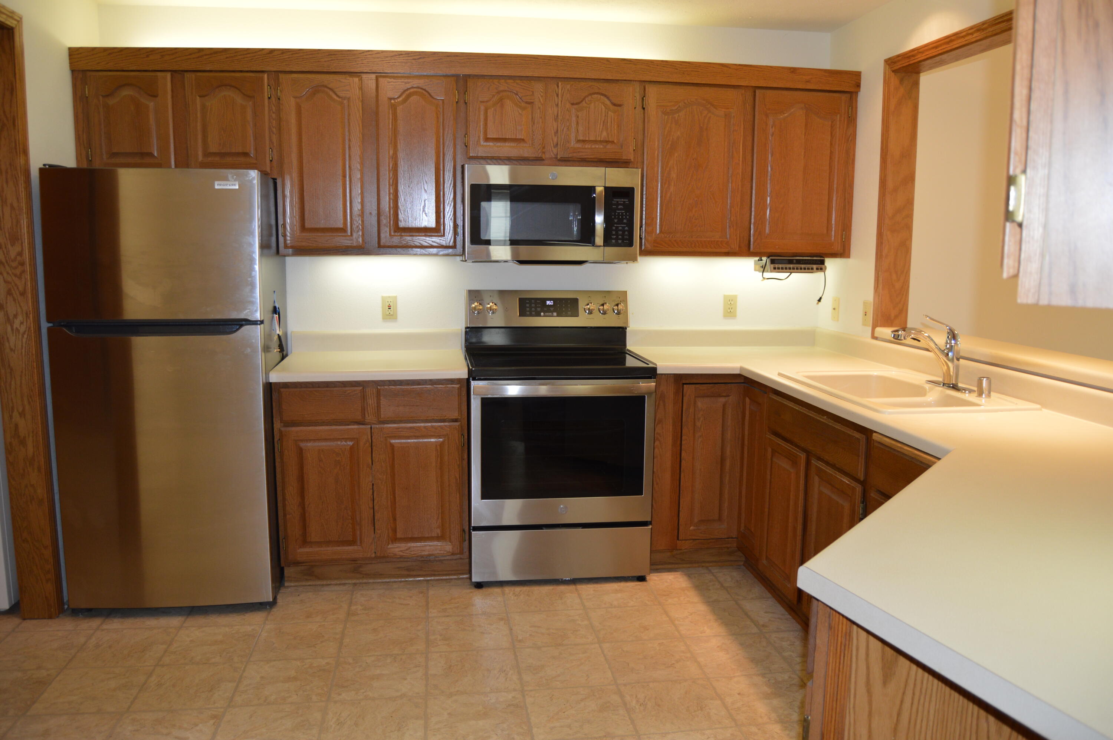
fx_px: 834
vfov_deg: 47.8
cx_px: 556
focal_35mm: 27
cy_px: 370
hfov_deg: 67.4
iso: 400
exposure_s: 1/60
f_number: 3.5
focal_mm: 18
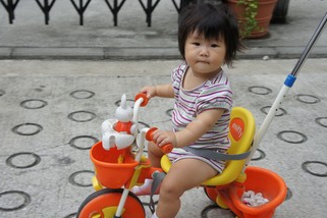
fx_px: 509
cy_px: 118
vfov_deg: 24.2
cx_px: 161
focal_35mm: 56
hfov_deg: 35.6
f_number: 5.6
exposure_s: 1/100
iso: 200
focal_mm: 30
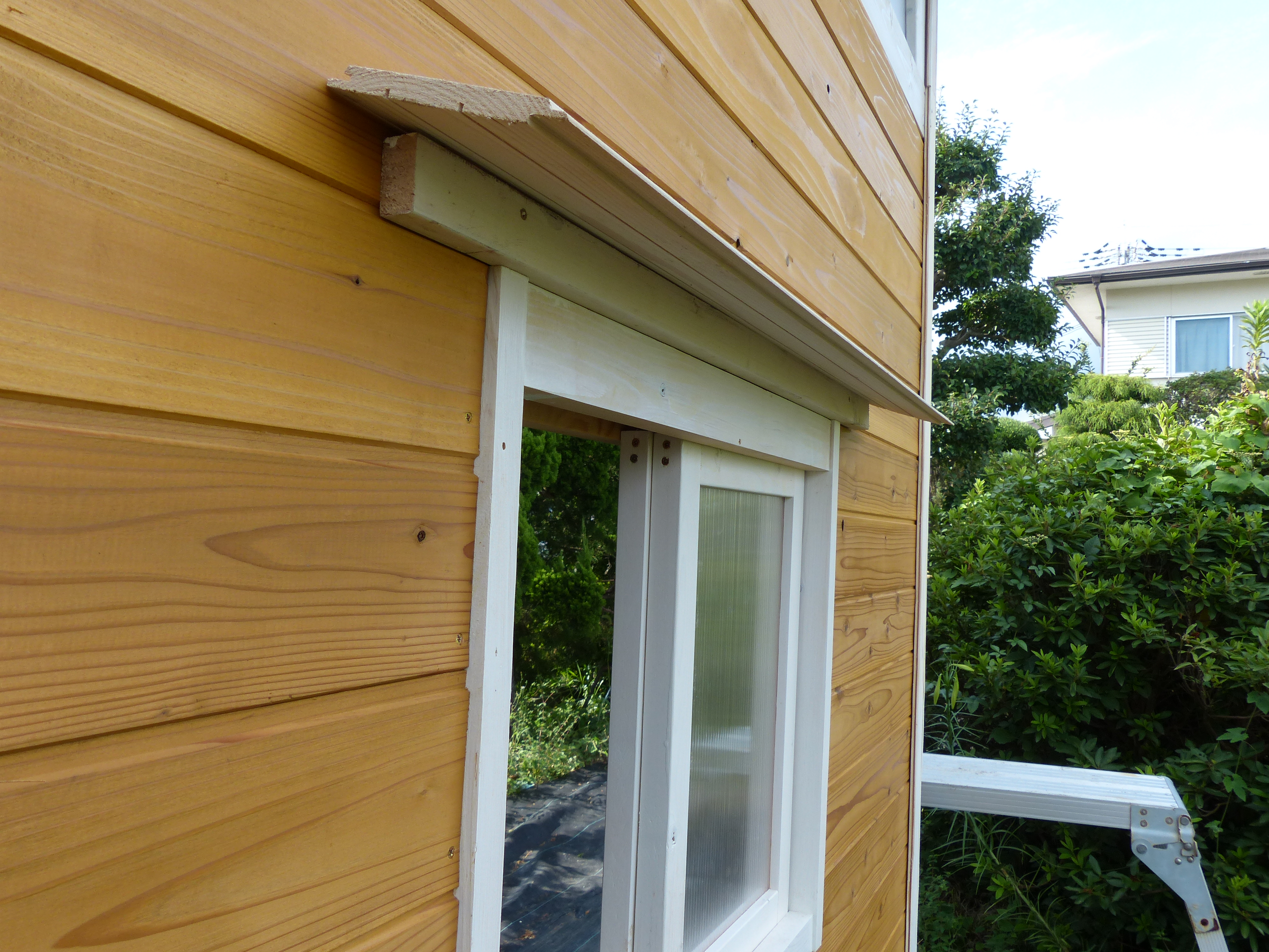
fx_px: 1026
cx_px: 634
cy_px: 476
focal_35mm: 28
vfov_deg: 49.7
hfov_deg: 63.4
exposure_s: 1/250
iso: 100
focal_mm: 5
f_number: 4
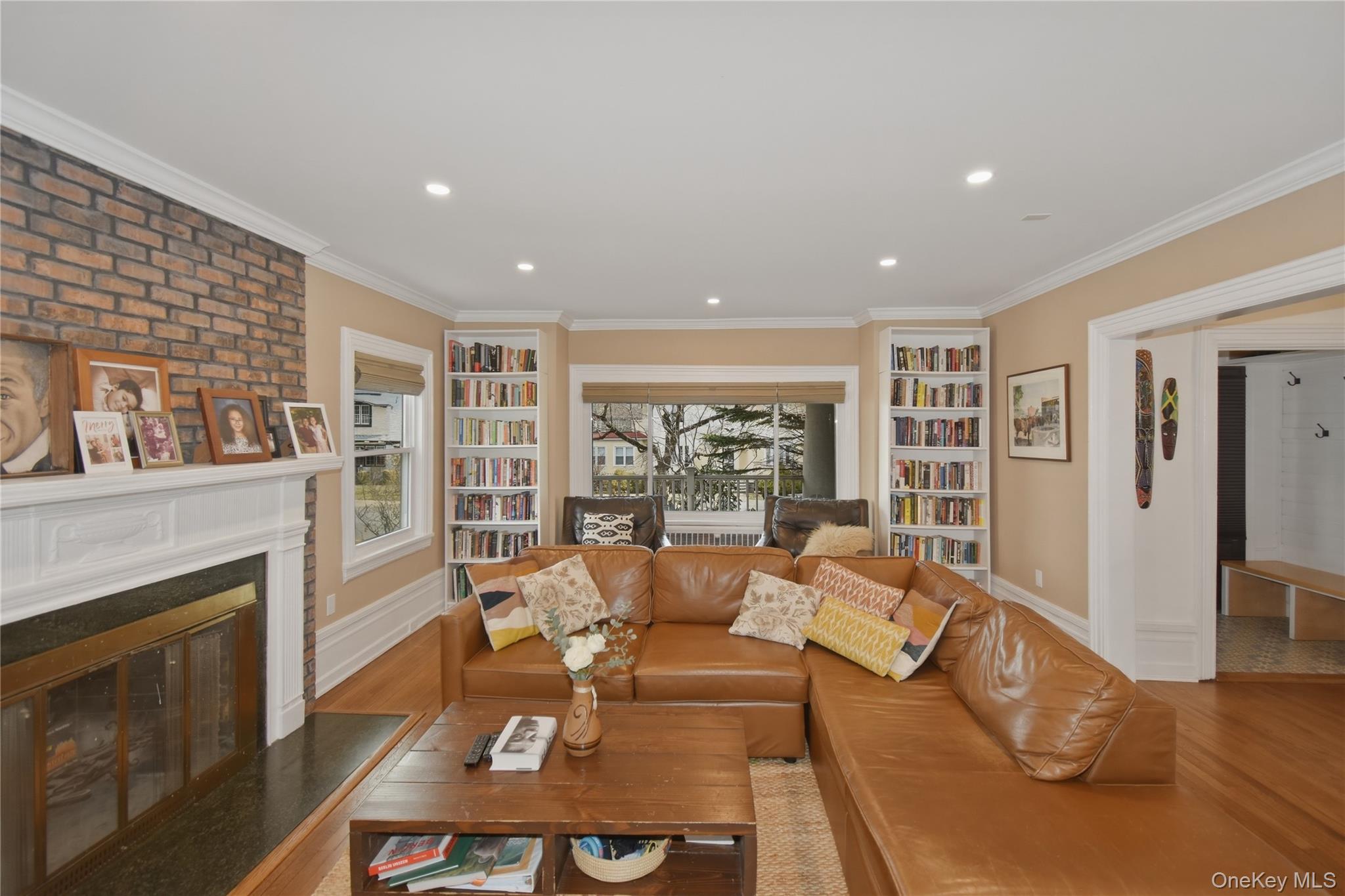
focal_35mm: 15
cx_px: 672
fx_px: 560
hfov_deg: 100.4
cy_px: 448
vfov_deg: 77.3
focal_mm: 10
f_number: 4.5
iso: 220
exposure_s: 1/60
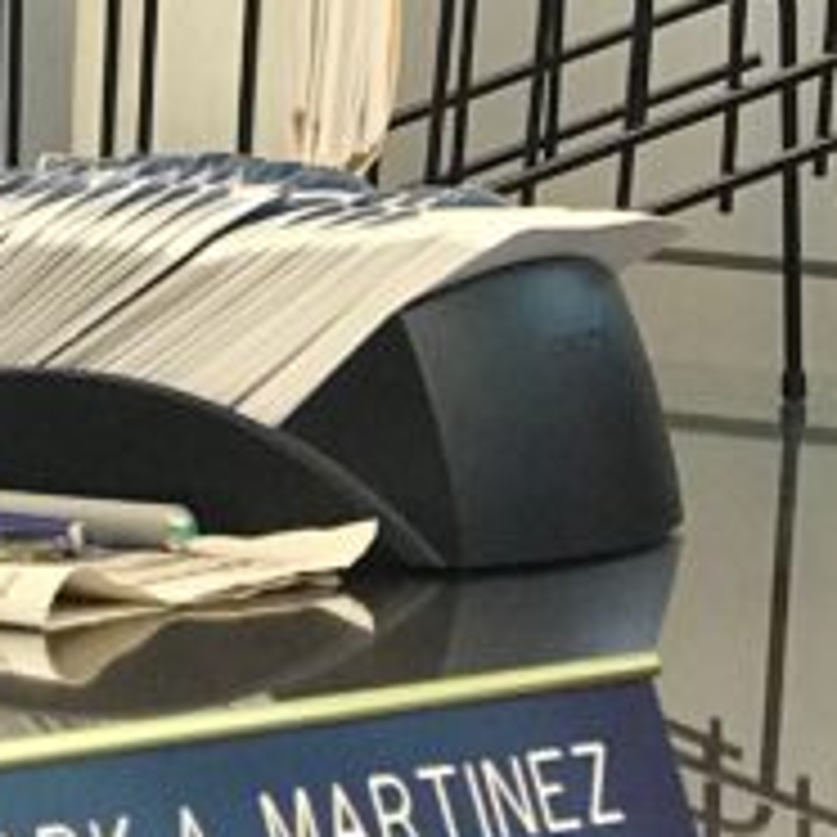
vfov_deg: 6.2
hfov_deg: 6.3
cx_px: 446
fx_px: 7578
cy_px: -657
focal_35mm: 277
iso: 125
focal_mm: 6.6
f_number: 2.8
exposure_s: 1/60
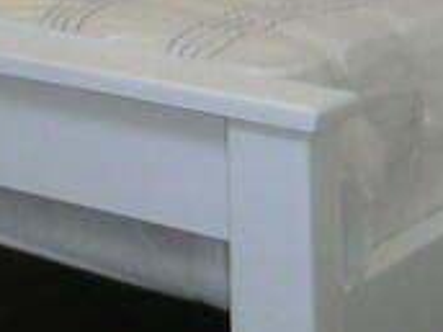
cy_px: -414
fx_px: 1830
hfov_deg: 11.1
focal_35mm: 143
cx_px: -683
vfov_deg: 9.4
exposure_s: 1/60
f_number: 3.2
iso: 80
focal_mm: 4.3
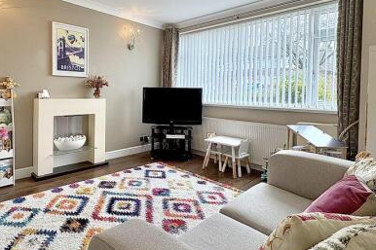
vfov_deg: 56.6
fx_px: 230
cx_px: 150
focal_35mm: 22
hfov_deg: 77.7
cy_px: 97
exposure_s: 1/100
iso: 80
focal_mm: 2.22
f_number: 2.2
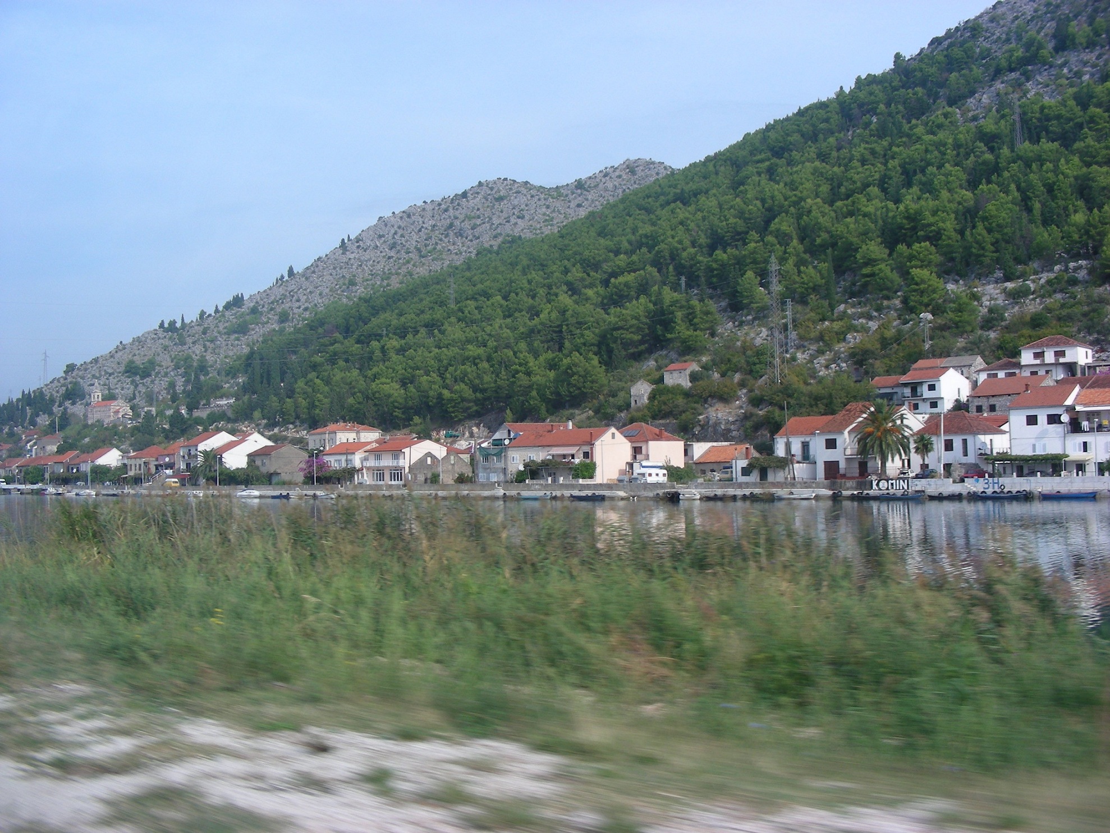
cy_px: 416
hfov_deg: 49.0
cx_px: 555
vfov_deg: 37.7
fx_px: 1219
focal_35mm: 38
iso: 50
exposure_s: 1/262
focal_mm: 6.3
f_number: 4
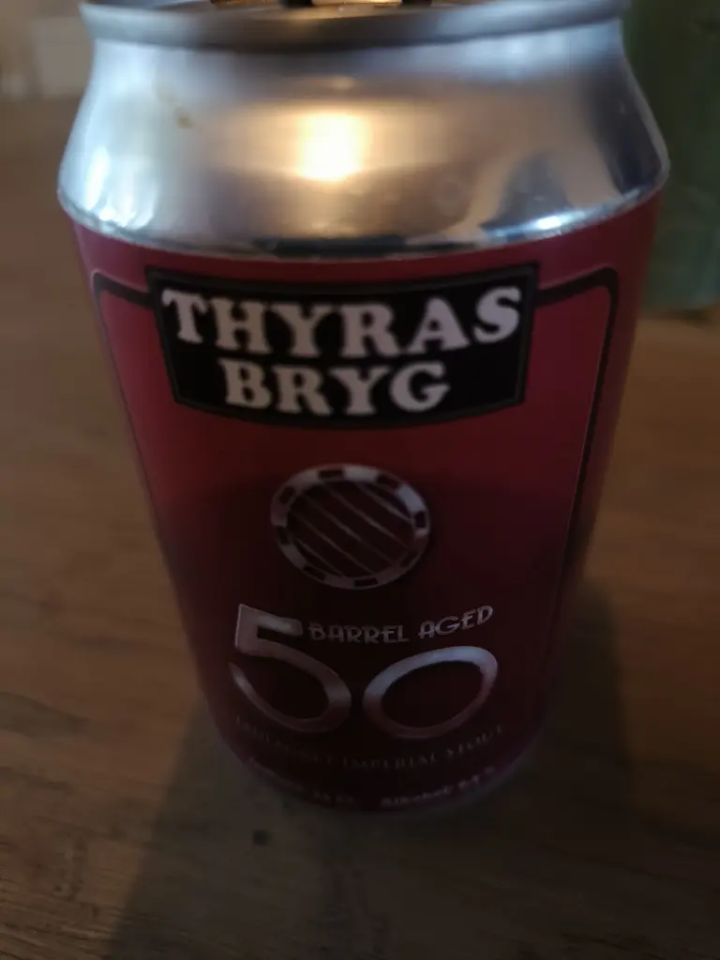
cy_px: 480
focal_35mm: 24
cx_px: 360
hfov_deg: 56.8
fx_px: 666
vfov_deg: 71.6
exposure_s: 1/20
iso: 500
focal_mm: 5.59
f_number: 2.2
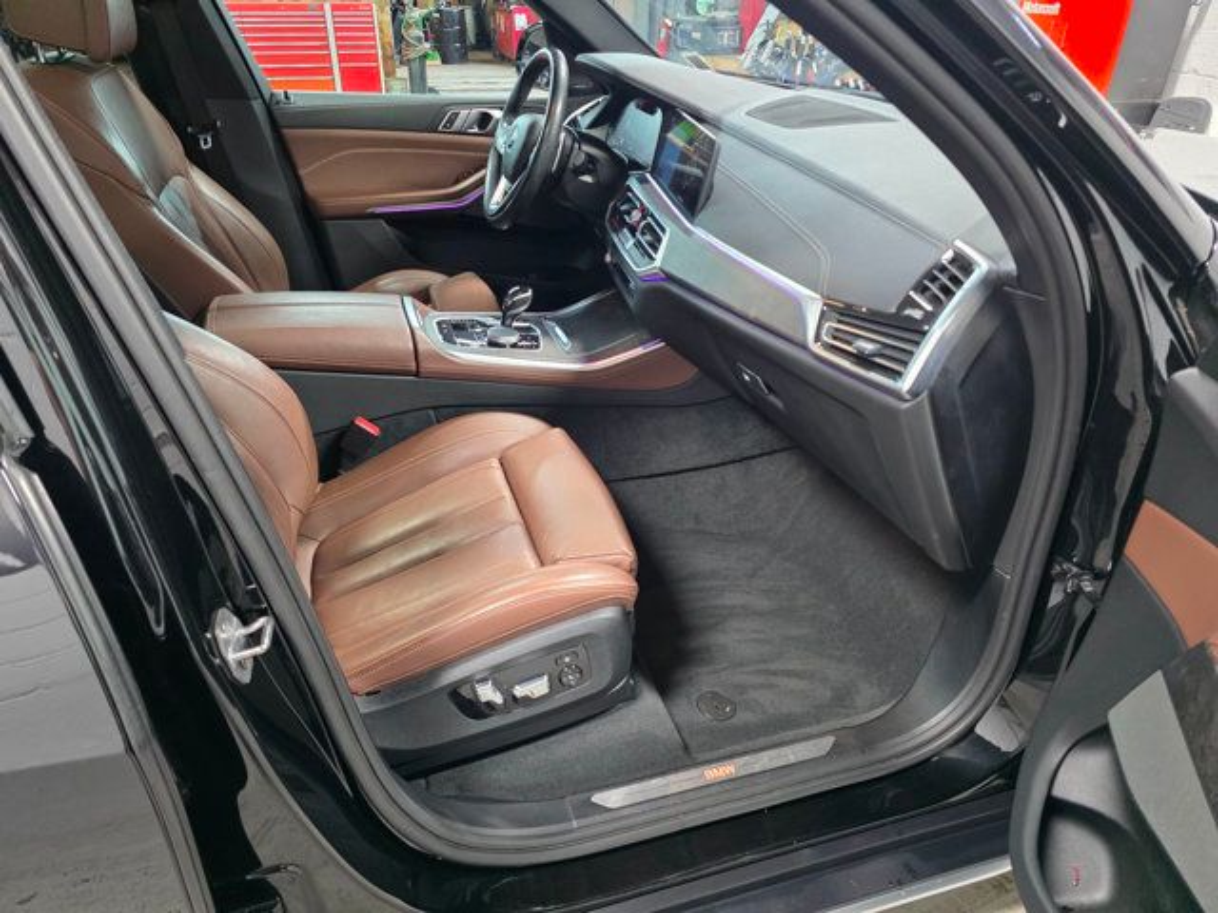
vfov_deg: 58.9
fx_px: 809
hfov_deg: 73.9
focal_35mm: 23
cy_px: 456
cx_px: 609
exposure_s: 1/120
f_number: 1.7
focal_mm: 6.3
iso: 800
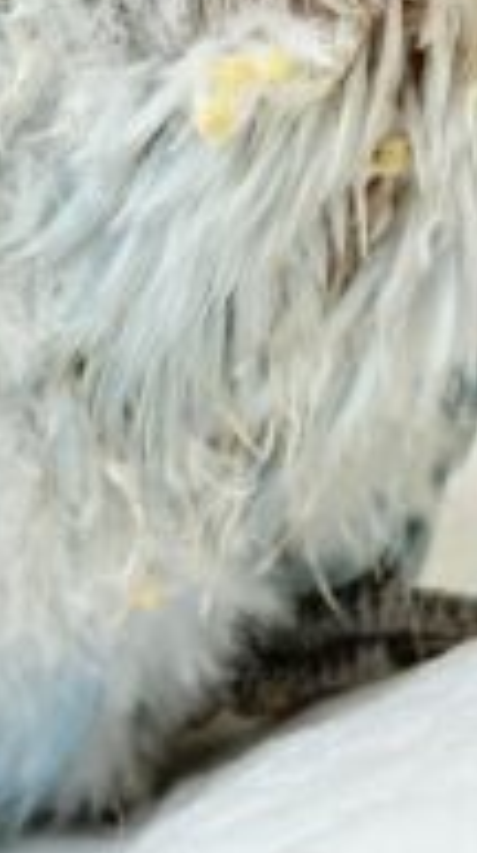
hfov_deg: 6.4
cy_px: -27
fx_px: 4244
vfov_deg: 11.3
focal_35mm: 188
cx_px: -13
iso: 40
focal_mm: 5.96
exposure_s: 1/104
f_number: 1.6
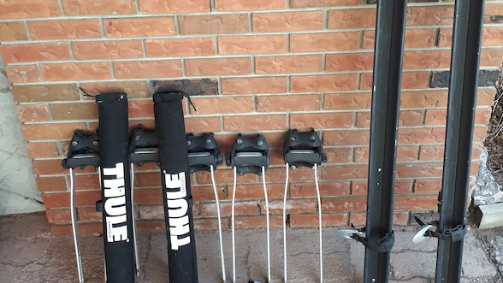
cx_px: 256
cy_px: 84
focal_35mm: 40
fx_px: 534
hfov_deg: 50.5
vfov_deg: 29.4
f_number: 1.9
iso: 50
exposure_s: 1/50
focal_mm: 3.6
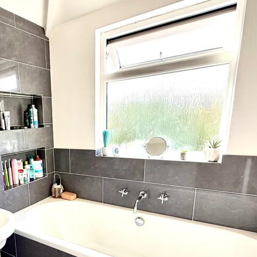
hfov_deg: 56.6
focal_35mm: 26
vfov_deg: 59.1
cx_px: 52
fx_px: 218
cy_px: 177
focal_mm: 2.22
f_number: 2.2
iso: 80
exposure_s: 1/99
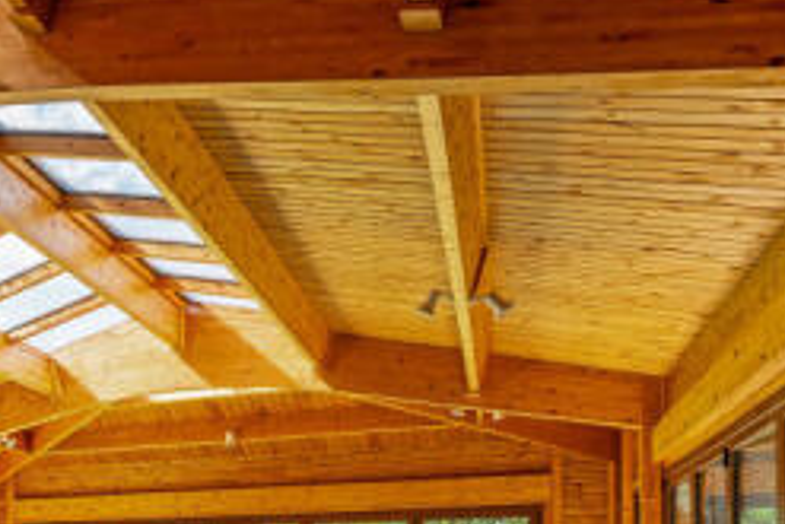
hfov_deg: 36.7
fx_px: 982
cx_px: -81
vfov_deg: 27.1
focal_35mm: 45
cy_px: 595
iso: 100
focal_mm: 17
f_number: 10
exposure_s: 1/20
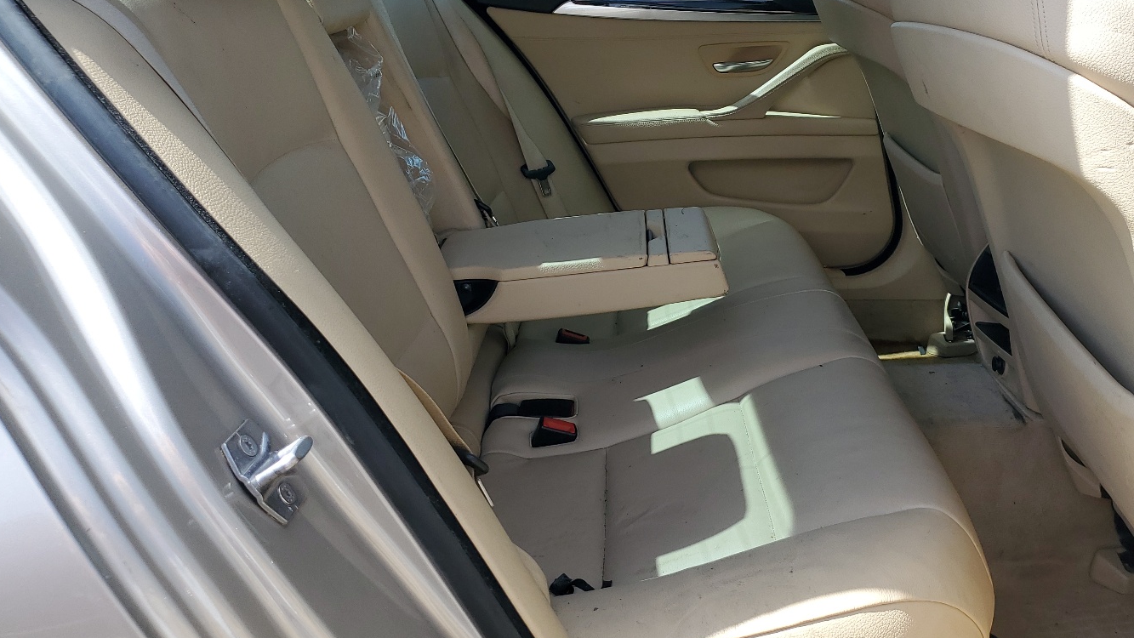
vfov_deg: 34.2
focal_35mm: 34
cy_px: 191
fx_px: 1022
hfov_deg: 57.8
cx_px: 644
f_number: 1.5
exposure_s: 1/833
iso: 50
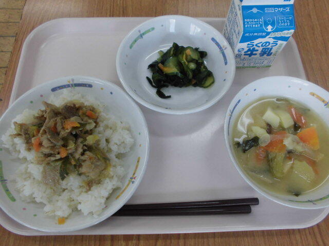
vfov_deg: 53.1
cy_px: 123
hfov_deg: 67.3
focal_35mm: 26
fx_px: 247
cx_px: 164
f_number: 3.5
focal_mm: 4.6
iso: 100
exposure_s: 1/60
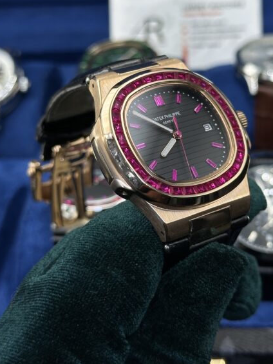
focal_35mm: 68
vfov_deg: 28.5
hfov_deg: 21.6
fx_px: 715
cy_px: 139
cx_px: 165
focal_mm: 6.86
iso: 64
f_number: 1.78
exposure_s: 1/642
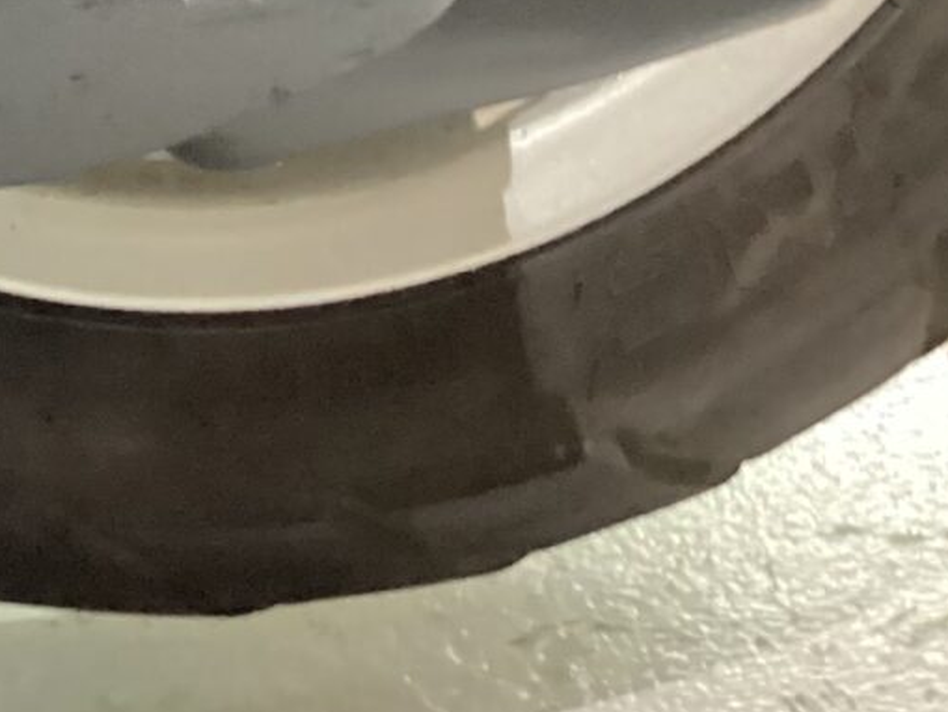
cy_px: -438
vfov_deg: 11.9
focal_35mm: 117
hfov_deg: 15.6
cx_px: -427
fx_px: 3205
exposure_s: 1/24
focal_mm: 3.3
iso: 800
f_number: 2.4
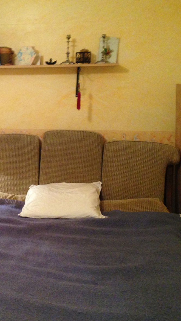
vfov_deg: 42.1
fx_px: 418
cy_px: 160
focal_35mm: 49
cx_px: -1
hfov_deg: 23.4
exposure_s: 1/20
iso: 320
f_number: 2.4
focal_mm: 4.12
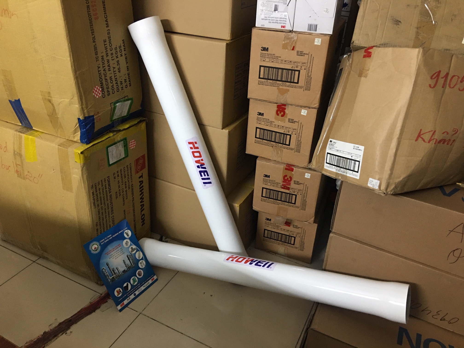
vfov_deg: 48.2
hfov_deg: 61.7
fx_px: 389
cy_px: 174
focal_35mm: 29
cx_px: 232
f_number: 2.2
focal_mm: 4.15
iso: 100
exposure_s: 1/10
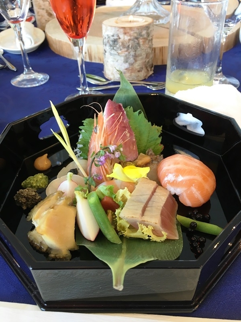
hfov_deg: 48.2
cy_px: 161
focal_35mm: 29
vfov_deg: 61.7
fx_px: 269
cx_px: 120
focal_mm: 4.15
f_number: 2.2
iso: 64
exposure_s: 1/30
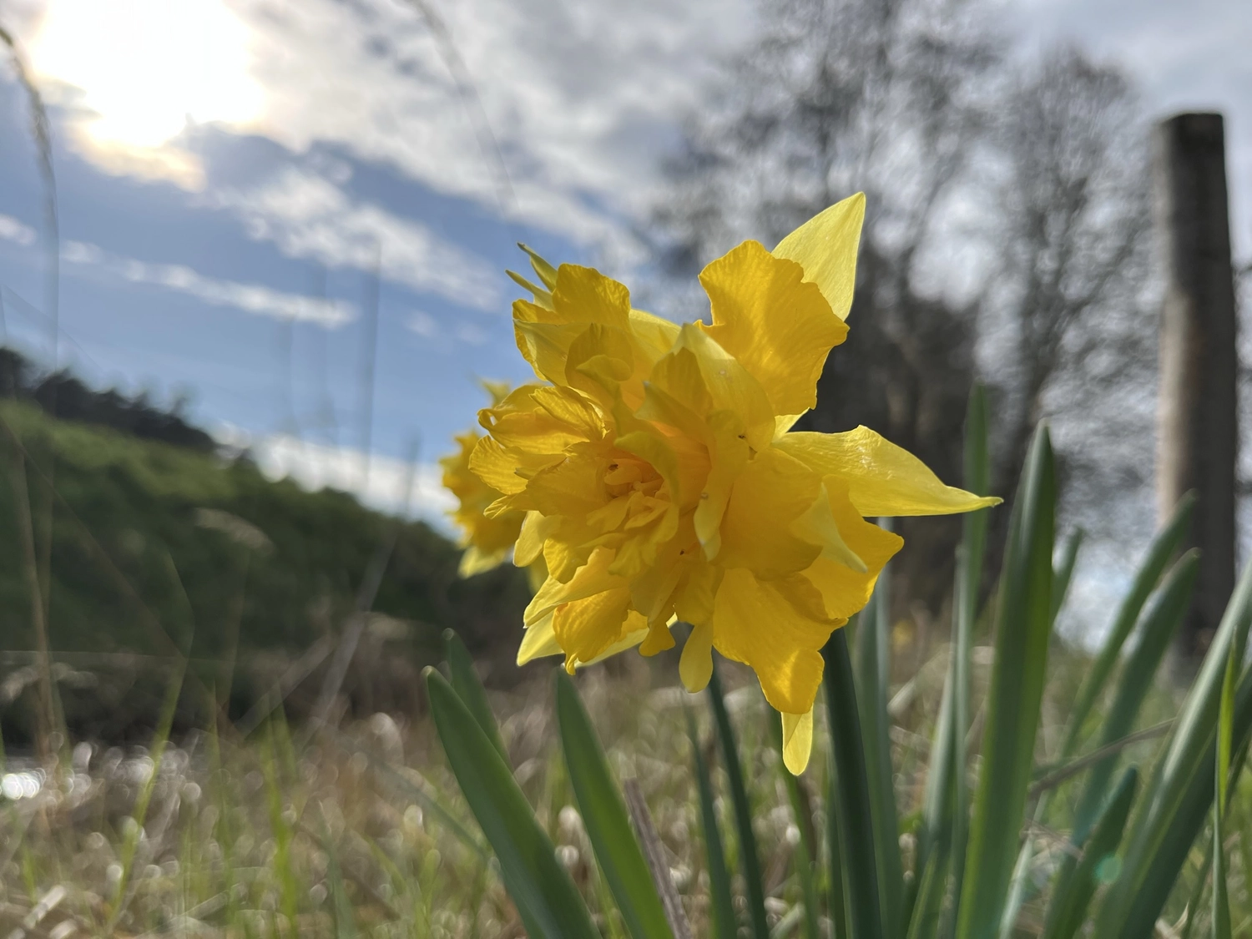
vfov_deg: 53.1
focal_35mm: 26
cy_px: 470
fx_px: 940
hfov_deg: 67.3
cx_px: 626
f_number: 1.6
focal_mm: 5.1
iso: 50
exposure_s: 1/6494
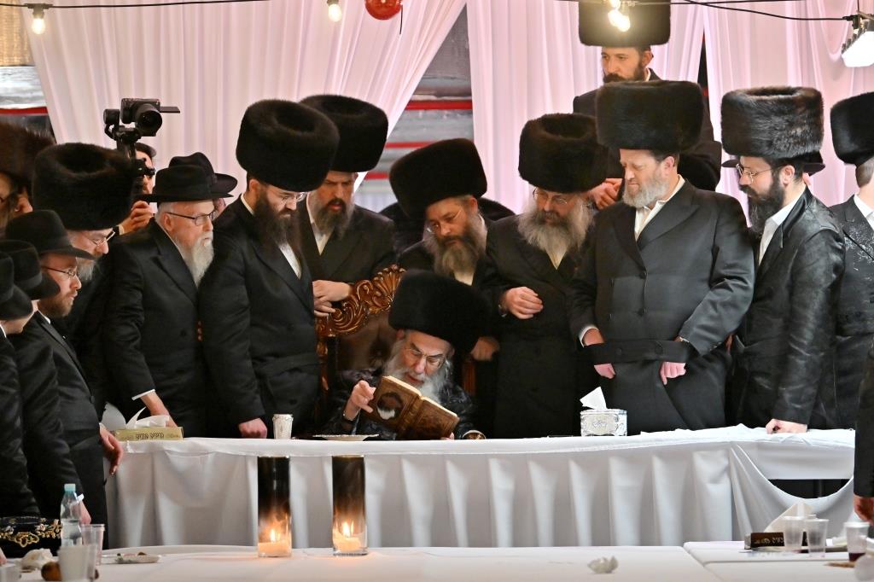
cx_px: 437
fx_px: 4902
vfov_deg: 6.8
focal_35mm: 202
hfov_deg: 10.2
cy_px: 291
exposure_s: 1/160
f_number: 2.8
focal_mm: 135
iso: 1250
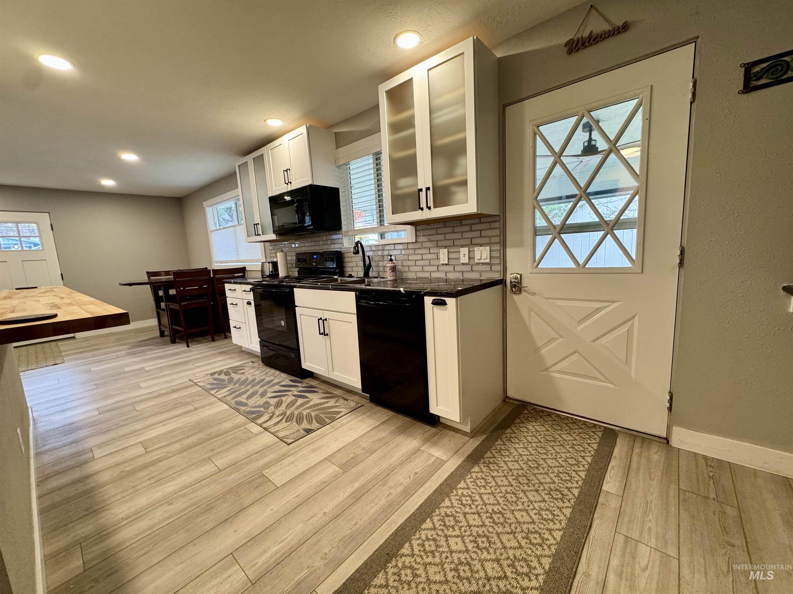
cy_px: 297
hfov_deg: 102.1
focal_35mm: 14
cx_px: 396
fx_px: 321
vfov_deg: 85.7
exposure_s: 1/60
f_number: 2.2
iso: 200
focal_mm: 2.22
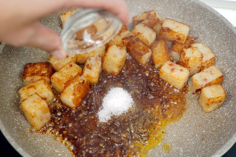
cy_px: 78
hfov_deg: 41.9
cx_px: 118
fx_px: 308
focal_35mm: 47
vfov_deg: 28.6
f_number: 4.5
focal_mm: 47
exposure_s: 1/60
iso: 1000
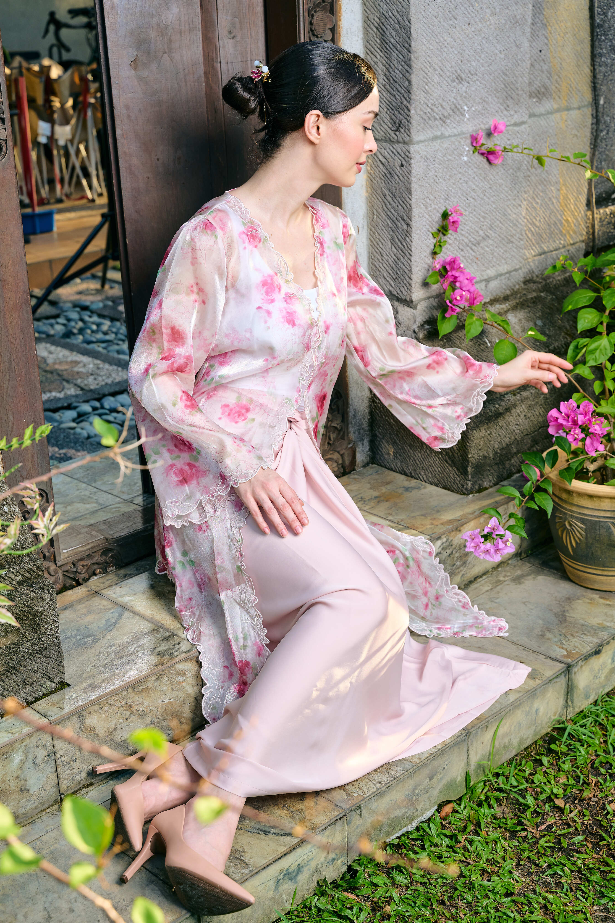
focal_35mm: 48
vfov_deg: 41.1
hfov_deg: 28.1
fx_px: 1230
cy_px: 461
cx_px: 301
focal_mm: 47
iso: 320
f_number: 5
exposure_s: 1/160
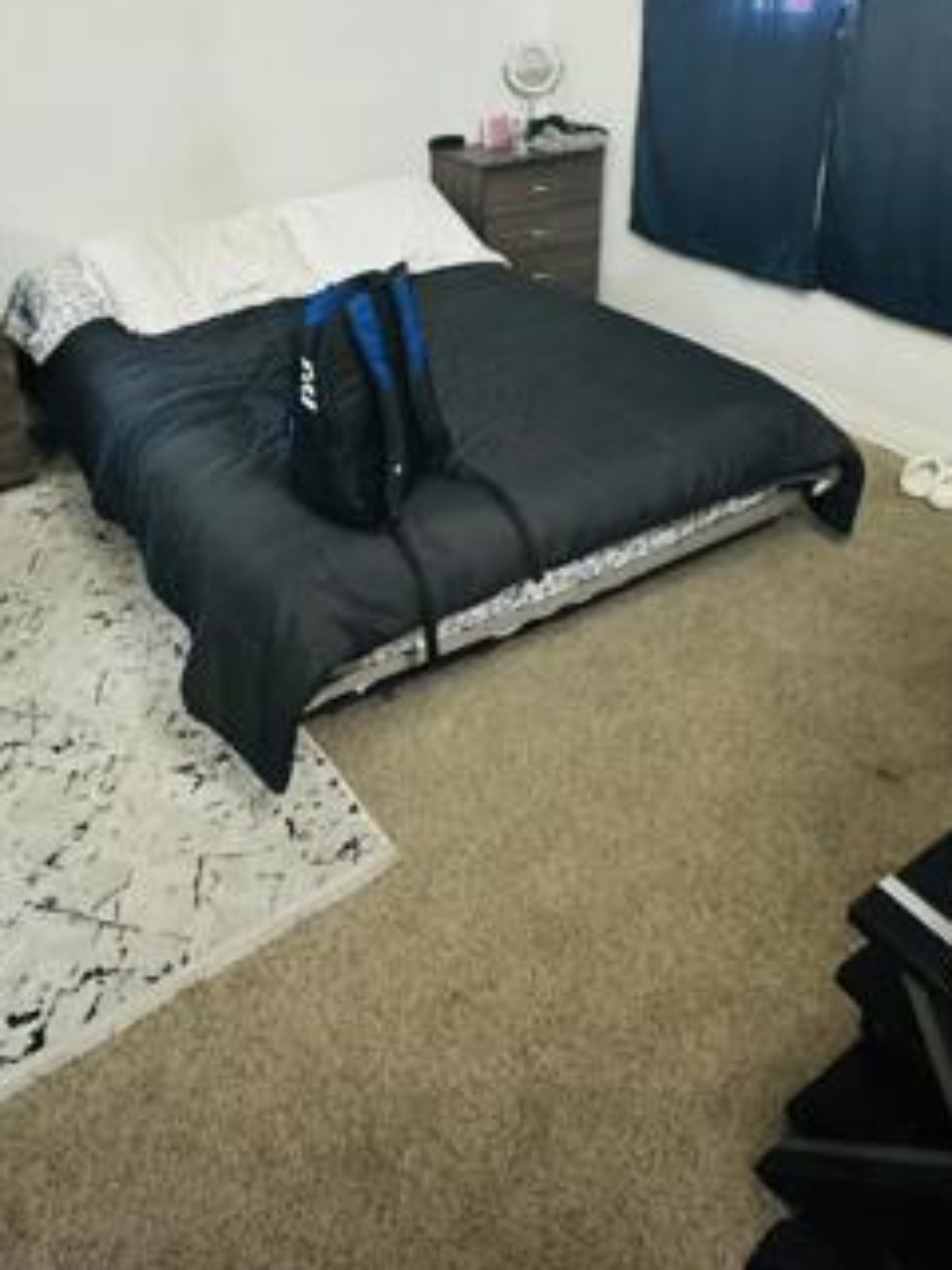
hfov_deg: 49.7
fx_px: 1027
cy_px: 325
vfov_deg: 60.2
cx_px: 432
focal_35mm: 28
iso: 1250
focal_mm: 2.22
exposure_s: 1/40
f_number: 2.2
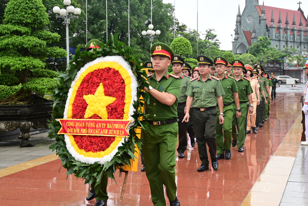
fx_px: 488
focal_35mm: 57
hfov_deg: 35.0
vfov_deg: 23.8
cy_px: 103
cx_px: 154
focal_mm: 38
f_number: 4.2
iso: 500
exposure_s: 1/200
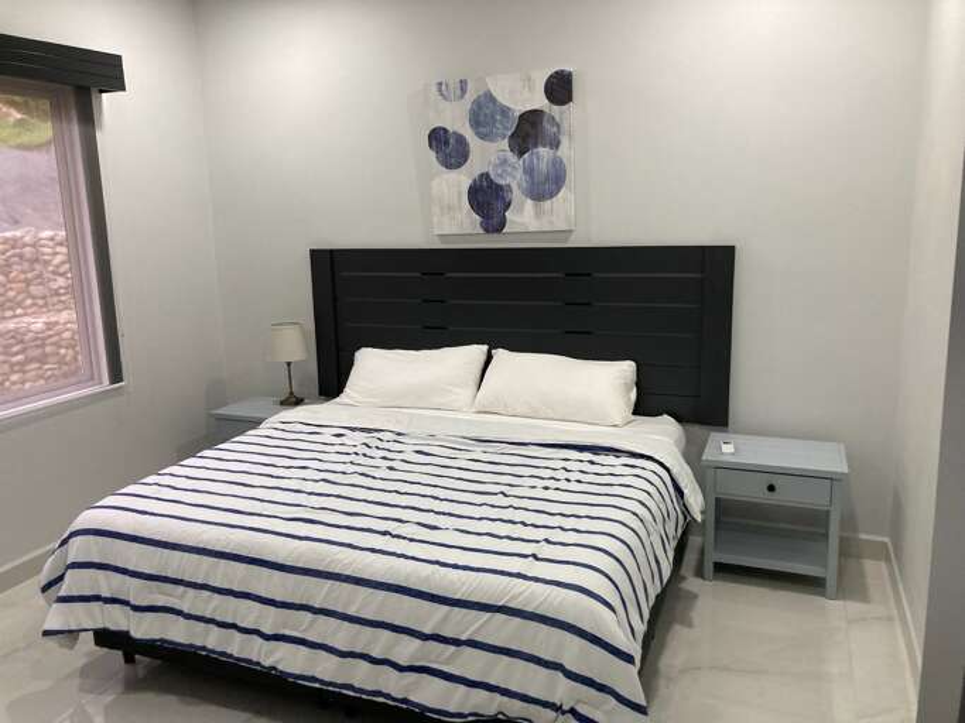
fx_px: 780
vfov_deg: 49.7
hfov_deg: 63.5
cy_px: 362
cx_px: 482
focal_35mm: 28
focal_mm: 3.99
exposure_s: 1/60
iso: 125
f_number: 1.8
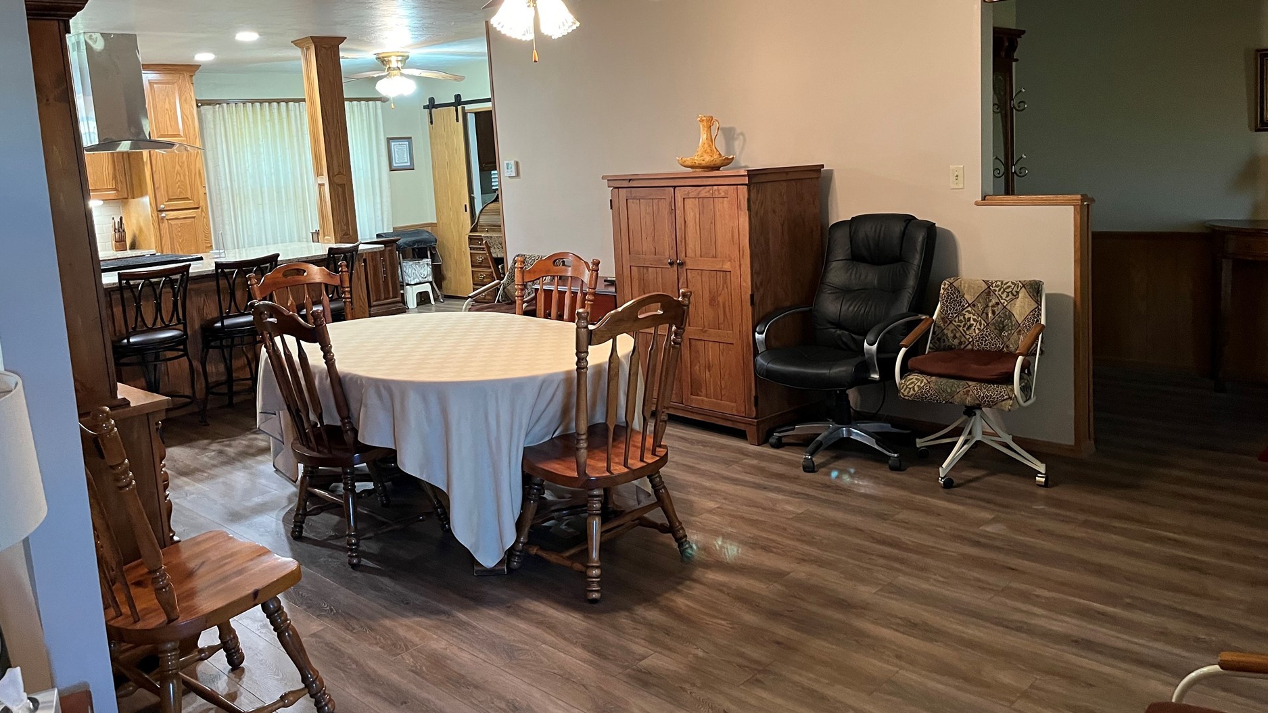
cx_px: 624
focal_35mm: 29
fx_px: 975
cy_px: 270
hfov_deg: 66.1
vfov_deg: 39.9
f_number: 1.6
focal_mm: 5.1
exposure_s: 1/60
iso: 320
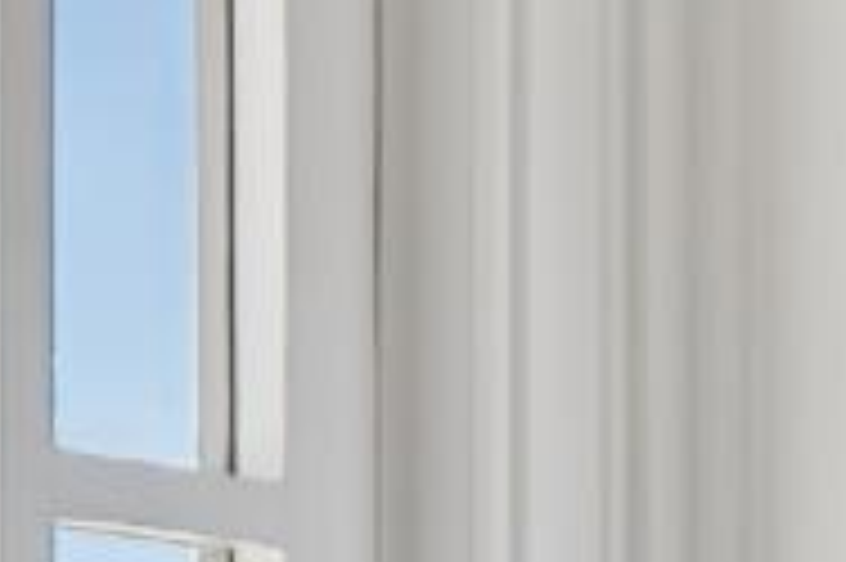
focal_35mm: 184
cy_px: 1048
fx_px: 4320
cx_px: 2439
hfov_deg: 9.2
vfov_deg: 7.2
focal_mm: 23
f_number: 8
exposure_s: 1/250
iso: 200
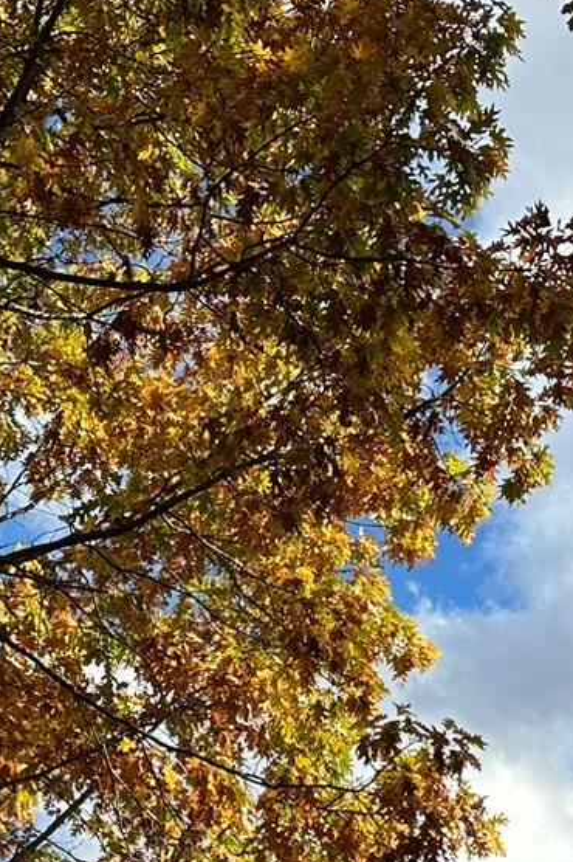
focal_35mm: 92
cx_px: 310
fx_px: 2199
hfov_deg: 14.8
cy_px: 1081
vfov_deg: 20.5
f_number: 1.78
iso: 80
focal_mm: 6.86
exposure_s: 1/2882
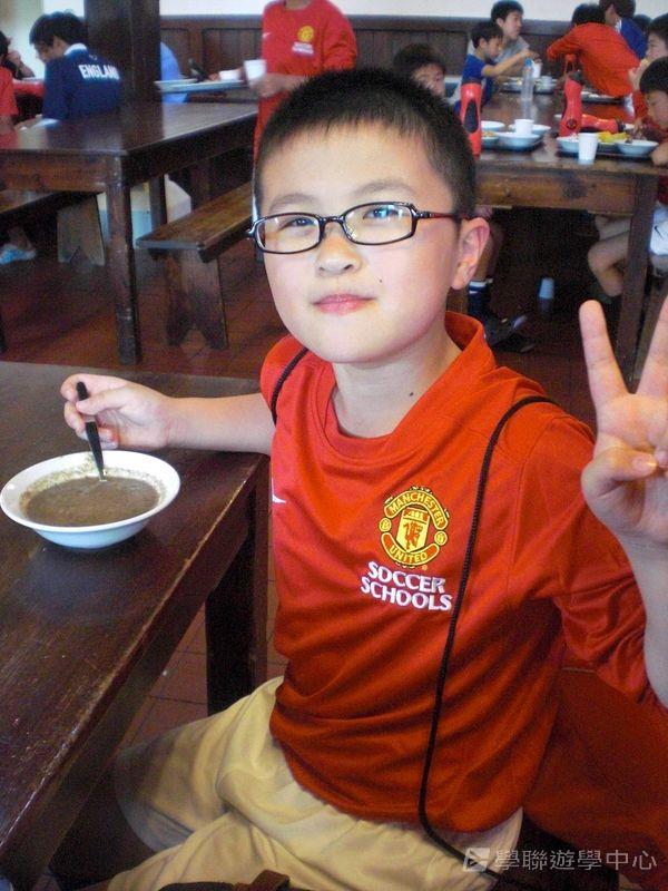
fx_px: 978
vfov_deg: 49.0
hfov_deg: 37.7
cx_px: 334
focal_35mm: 38
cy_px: 446
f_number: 3.1
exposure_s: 1/30
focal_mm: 6.3
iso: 800
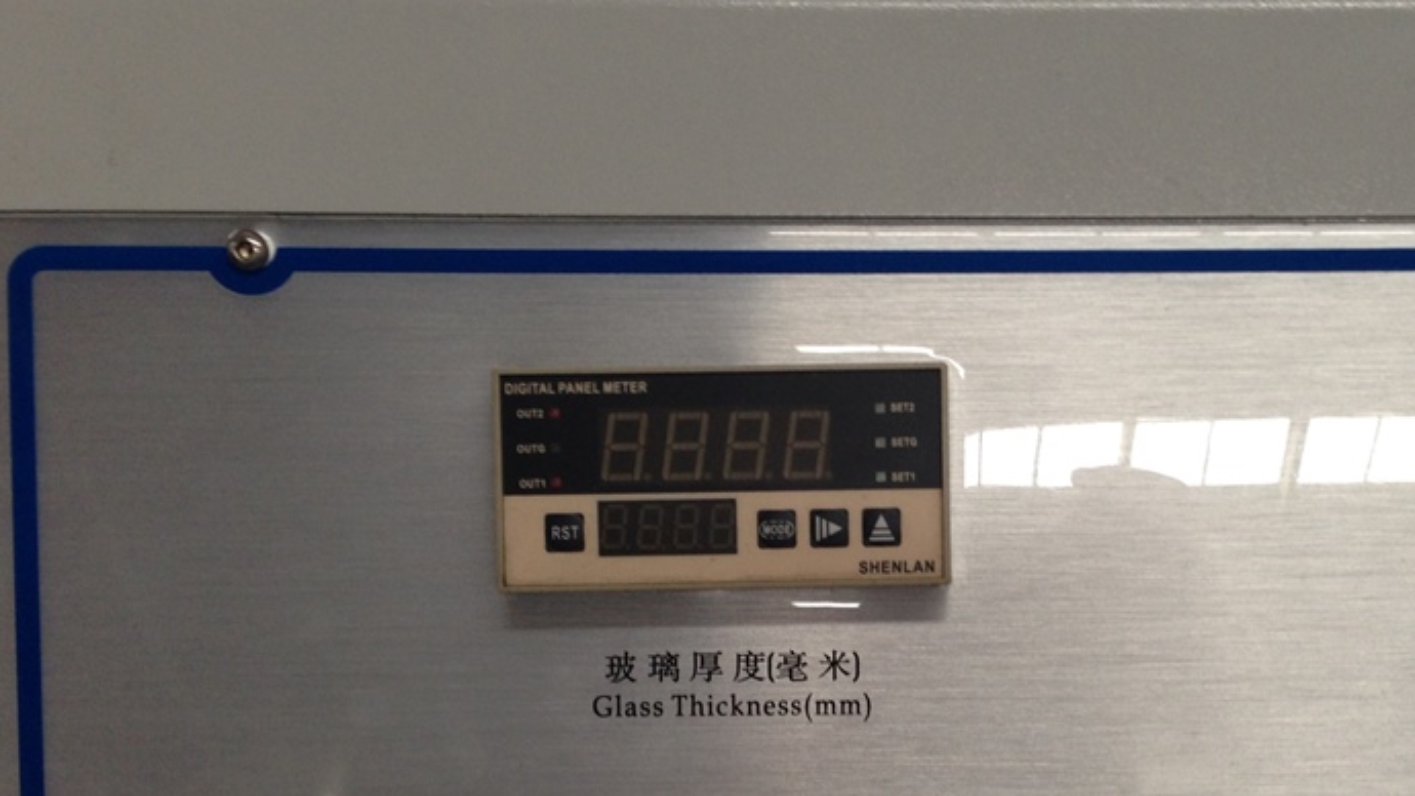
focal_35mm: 51
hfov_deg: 40.1
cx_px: 936
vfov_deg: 23.3
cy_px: 585
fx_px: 1913
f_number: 2.4
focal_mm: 4.12
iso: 64
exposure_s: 1/20
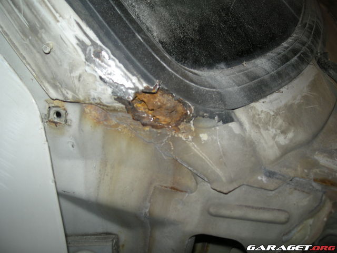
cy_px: 126
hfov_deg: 52.6
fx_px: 341
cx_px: 168
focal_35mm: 35
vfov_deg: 40.7
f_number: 2.8
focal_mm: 5.7
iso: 50
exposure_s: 1/60
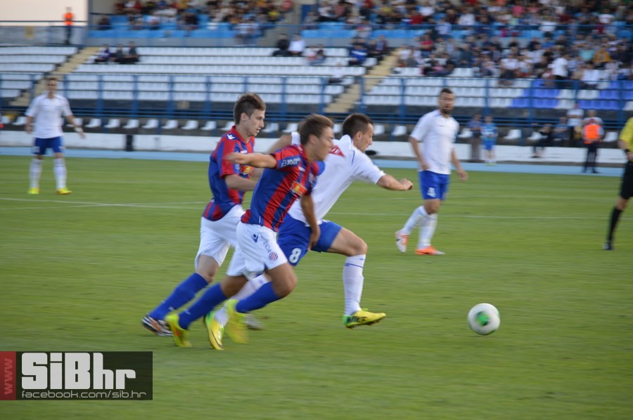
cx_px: 316
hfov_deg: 12.5
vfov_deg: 8.3
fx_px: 2898
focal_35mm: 165
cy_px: 210
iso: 200
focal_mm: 110
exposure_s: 1/100
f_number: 5
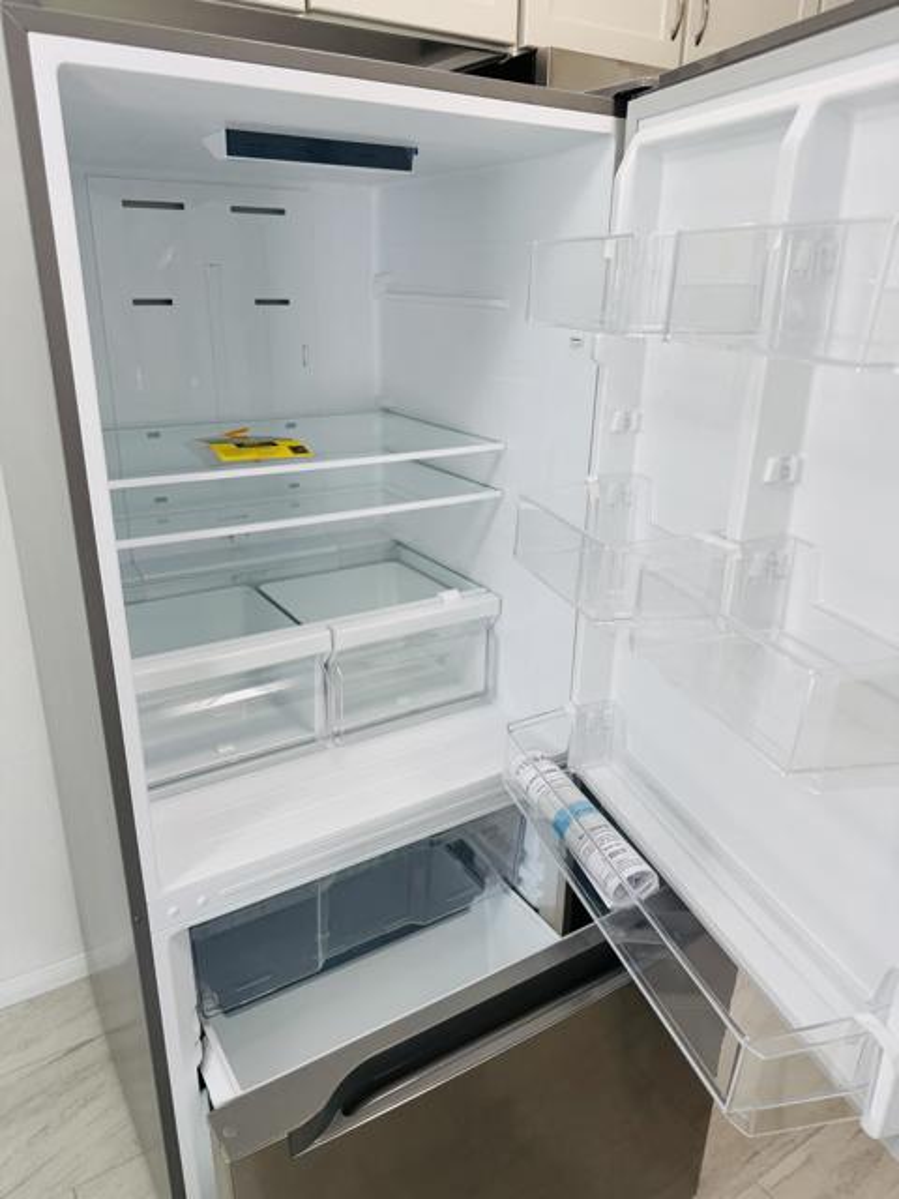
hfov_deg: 56.8
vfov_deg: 71.6
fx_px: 831
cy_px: 600
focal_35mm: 24
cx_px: 450
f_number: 1.78
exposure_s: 1/120
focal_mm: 6.76
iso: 100
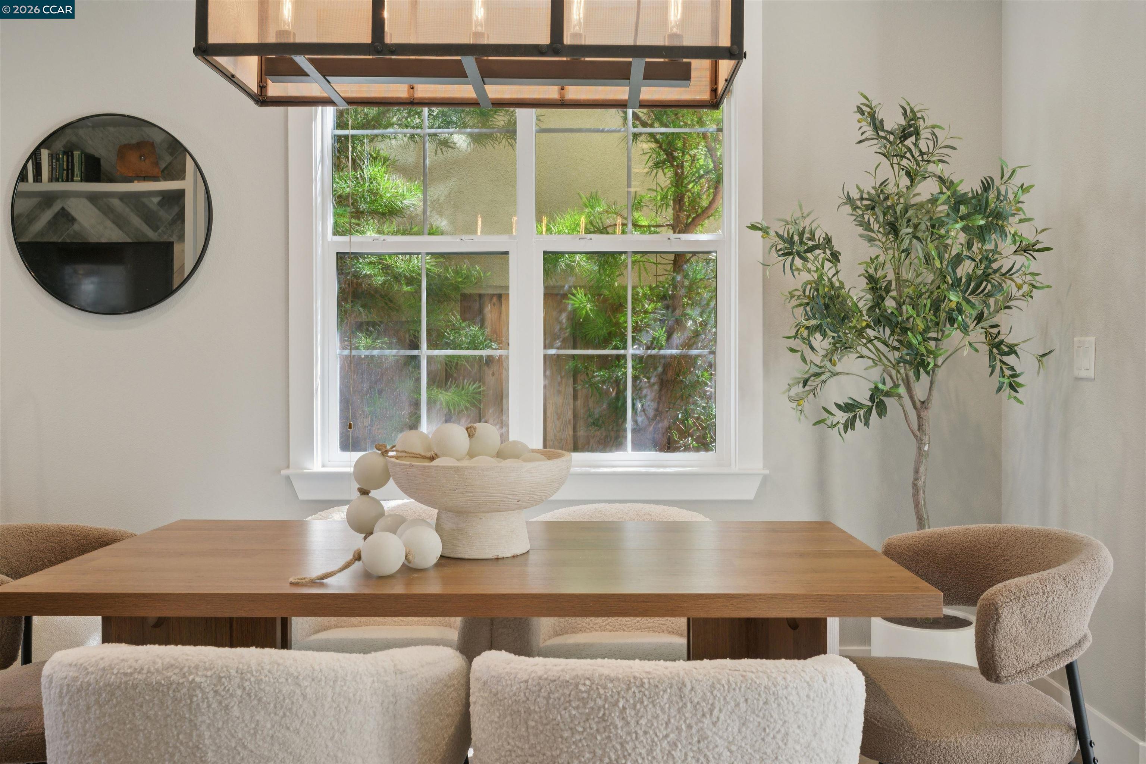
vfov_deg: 43.6
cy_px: 382
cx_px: 573
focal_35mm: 30
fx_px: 955
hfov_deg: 61.9
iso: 400
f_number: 9
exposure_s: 1/40
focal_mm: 30
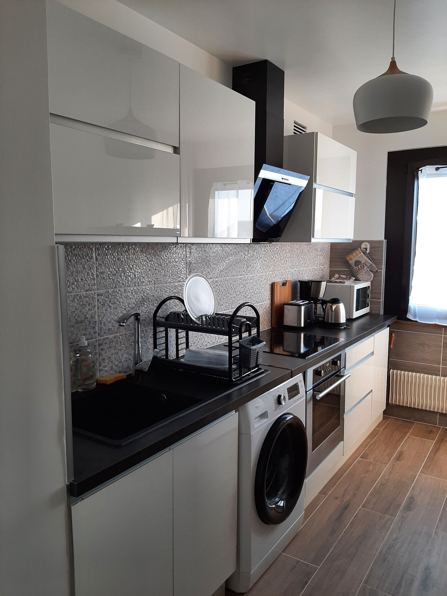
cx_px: 224
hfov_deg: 53.1
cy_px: 298
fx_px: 448
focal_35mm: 26
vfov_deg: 67.3
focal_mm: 3.93
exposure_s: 1/100
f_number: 1.7
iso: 50
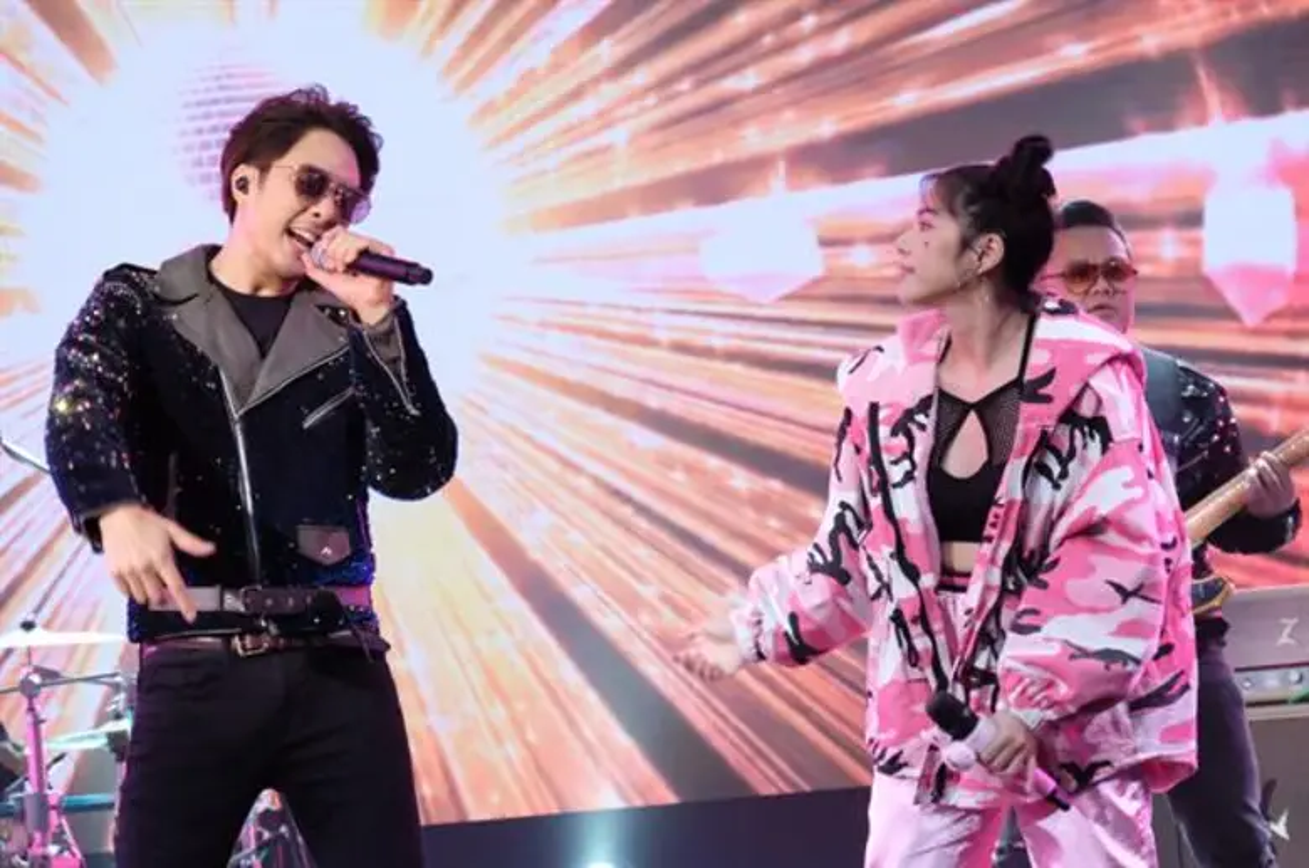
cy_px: 434
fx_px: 6678
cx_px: 654
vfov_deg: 7.4
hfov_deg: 11.2
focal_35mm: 184
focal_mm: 122.6
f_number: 7.1
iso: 12800
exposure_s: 1/250
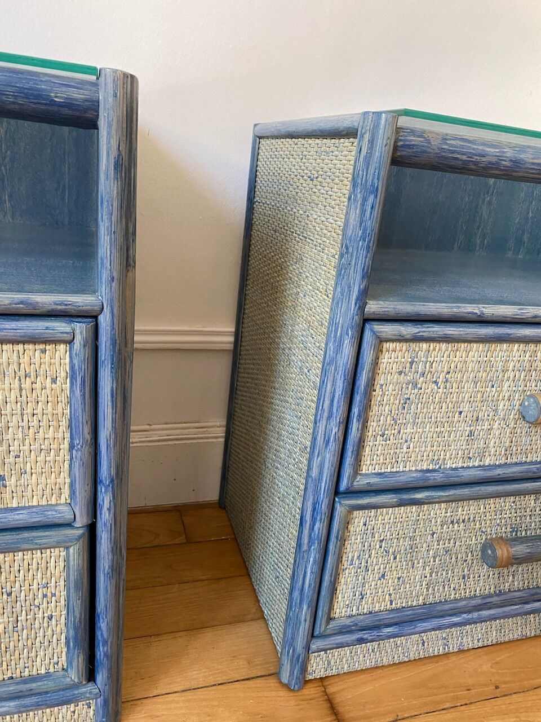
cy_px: 361
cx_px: 270
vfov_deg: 67.3
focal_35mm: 26
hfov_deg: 53.1
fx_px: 542
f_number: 1.8
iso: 250
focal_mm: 4.25
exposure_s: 1/60
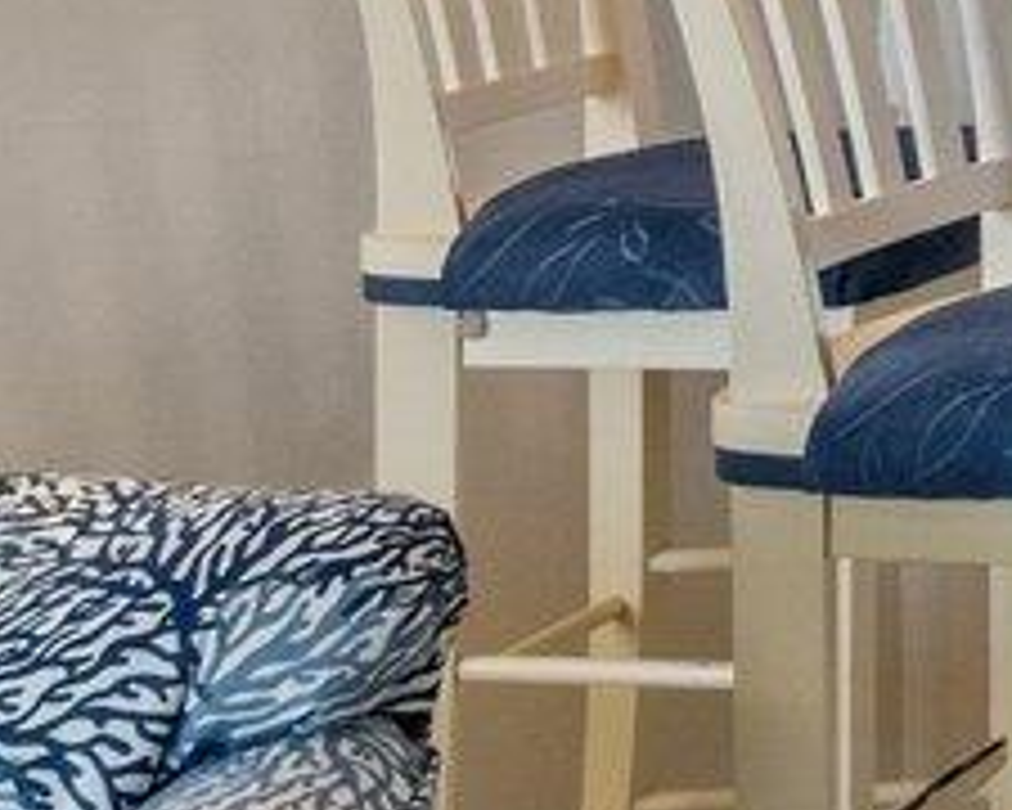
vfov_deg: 11.5
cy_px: -479
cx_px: 2802
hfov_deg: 11.1
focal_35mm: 128
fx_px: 3834
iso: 400
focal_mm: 10
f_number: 9
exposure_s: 1/2.5
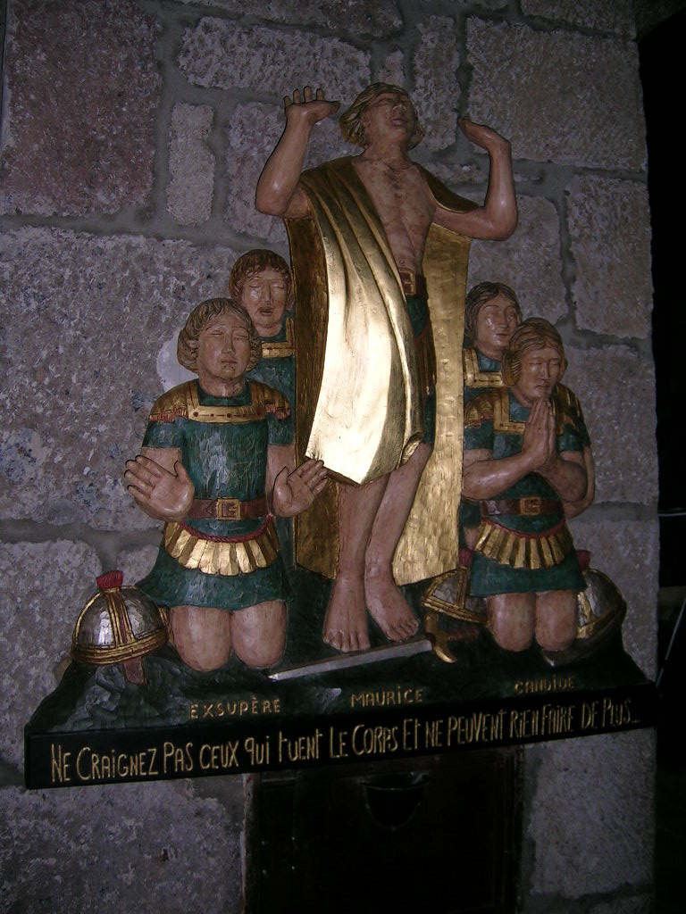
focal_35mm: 35
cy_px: 457
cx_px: 343
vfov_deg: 52.6
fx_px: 925
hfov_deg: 40.7
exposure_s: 1/60.1
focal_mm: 5.4
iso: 50
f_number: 2.8
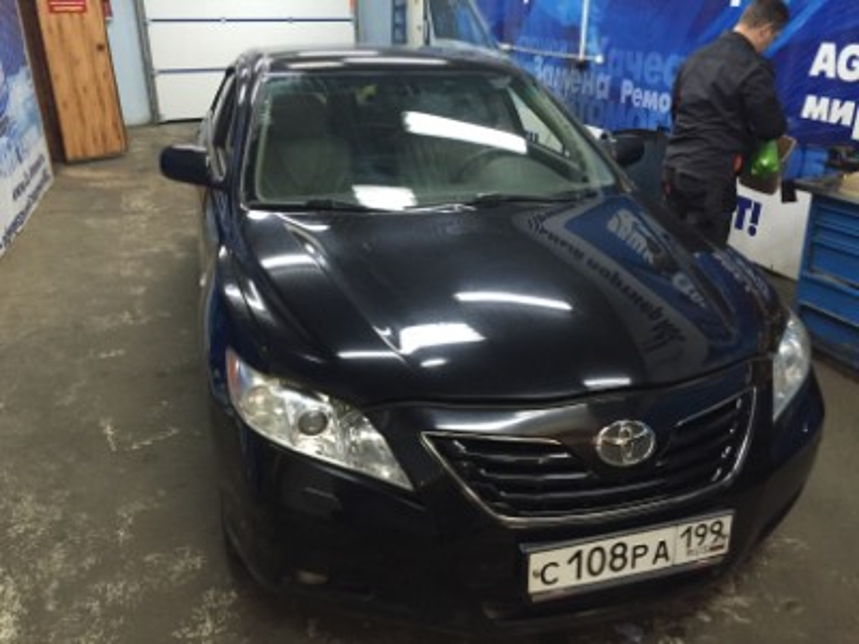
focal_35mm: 29
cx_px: 430
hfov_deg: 61.7
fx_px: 720
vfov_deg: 48.2
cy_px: 322
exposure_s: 1/33
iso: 250
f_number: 2.2
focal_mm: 4.15
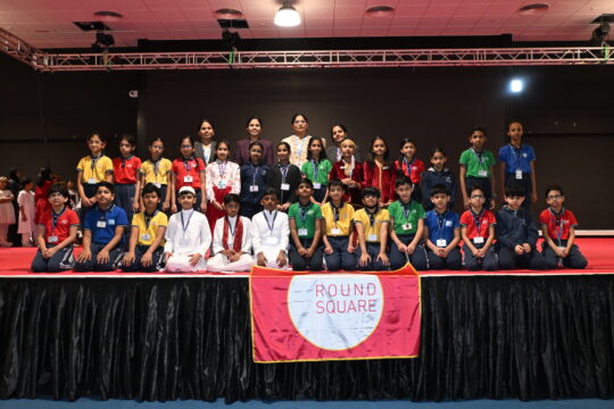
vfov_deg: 40.8
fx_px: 550
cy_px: 204
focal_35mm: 32
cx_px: 307
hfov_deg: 58.3
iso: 3200
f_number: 7.1
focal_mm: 21.5
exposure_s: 1/100
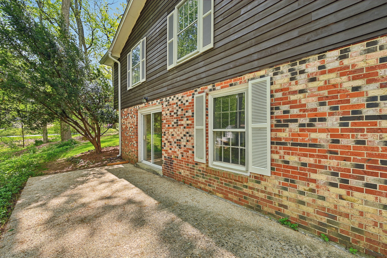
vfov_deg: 81.2
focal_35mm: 14
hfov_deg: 104.3
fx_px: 150
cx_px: 194
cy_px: 129
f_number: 8
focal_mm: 14
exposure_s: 1/50
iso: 100
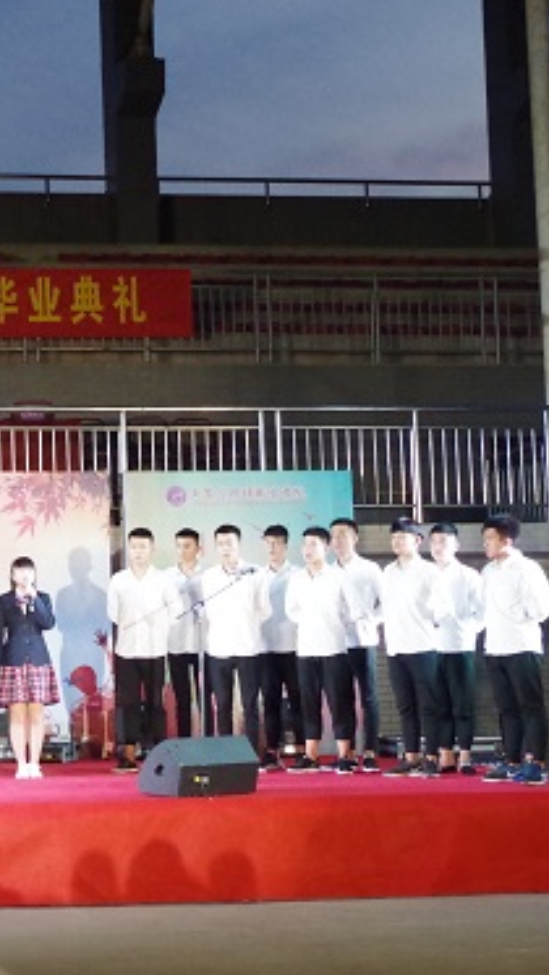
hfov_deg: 14.1
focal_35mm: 82
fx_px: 2121
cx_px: -204
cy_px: 461
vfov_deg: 25.9
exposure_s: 1/160
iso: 3200
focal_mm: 30.63
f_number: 6.3
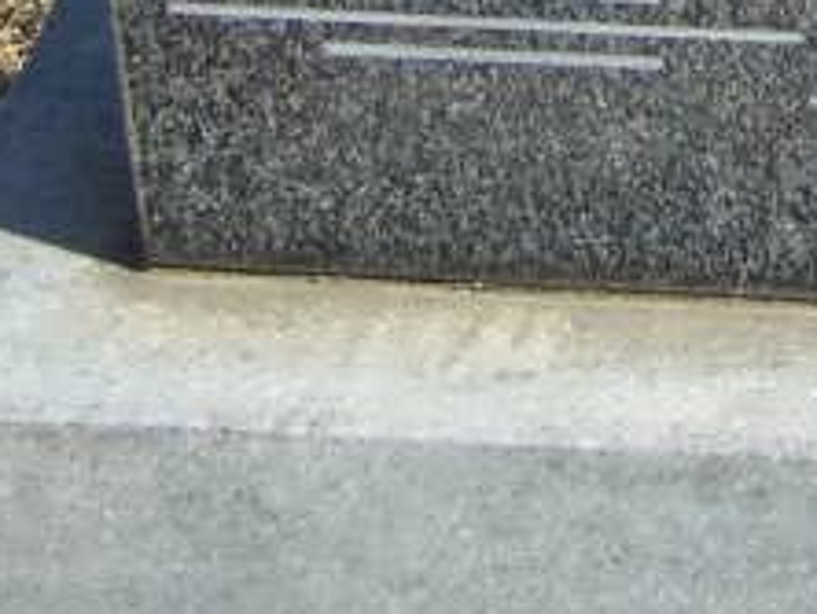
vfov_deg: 3.9
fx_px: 8931
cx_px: 1483
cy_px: -713
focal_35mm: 378
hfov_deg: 5.2
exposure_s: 1/640
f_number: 3.2
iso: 64
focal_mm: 11.7
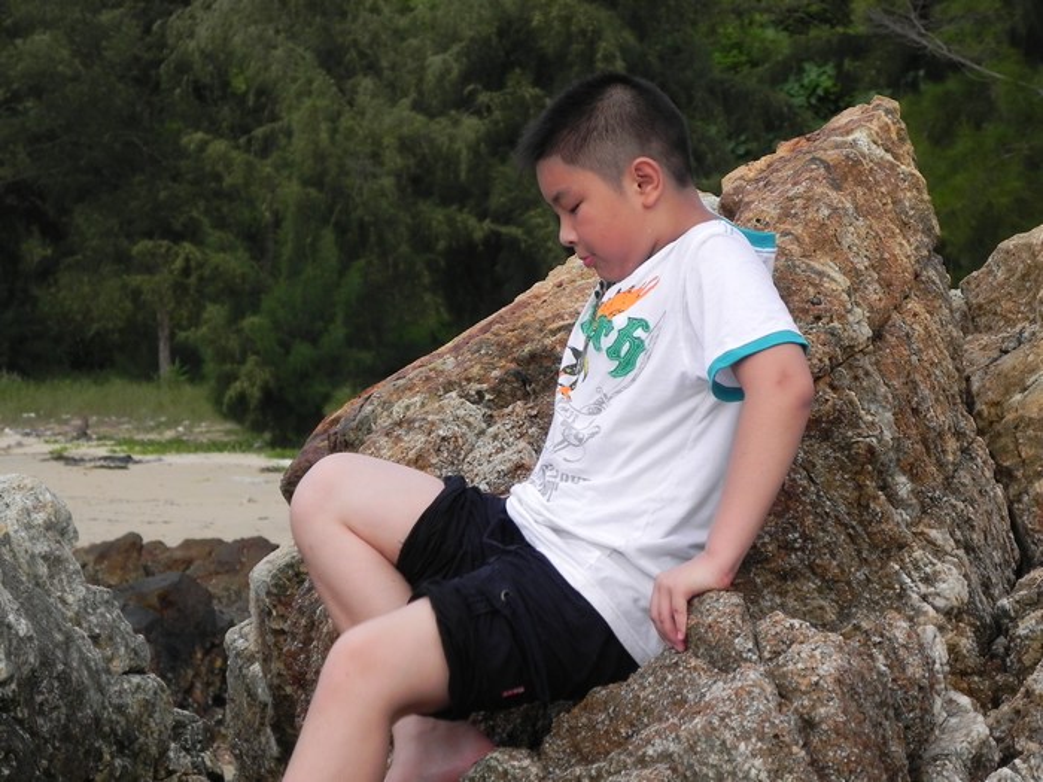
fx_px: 4881
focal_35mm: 162
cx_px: 522
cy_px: 391
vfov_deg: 9.2
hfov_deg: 12.2
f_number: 4.5
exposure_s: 1/166
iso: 160
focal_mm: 28.8
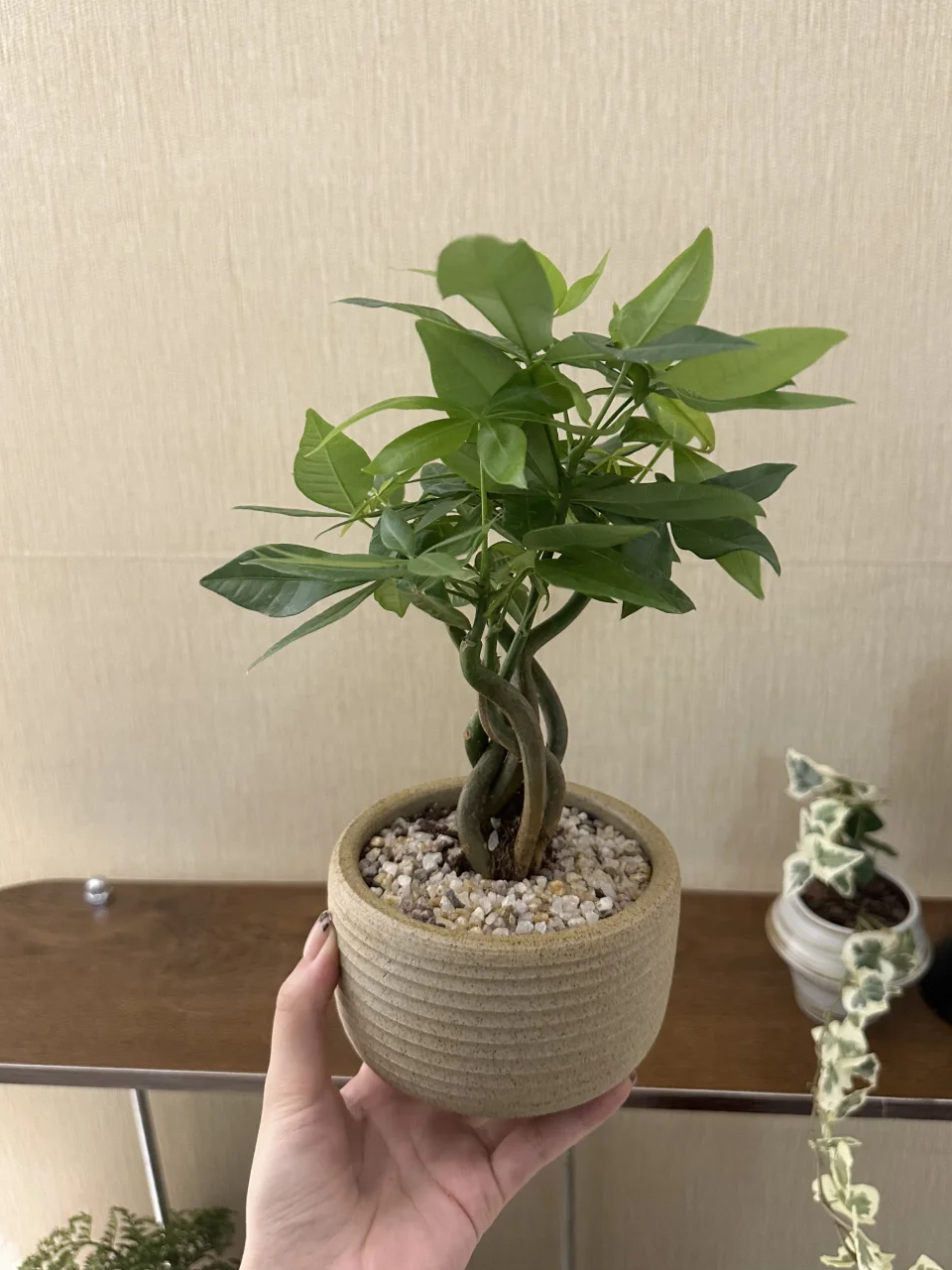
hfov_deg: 51.3
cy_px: 585
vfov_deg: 65.2
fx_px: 990
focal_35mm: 27
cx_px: 522
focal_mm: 6.86
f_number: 1.78
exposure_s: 1/50
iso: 250
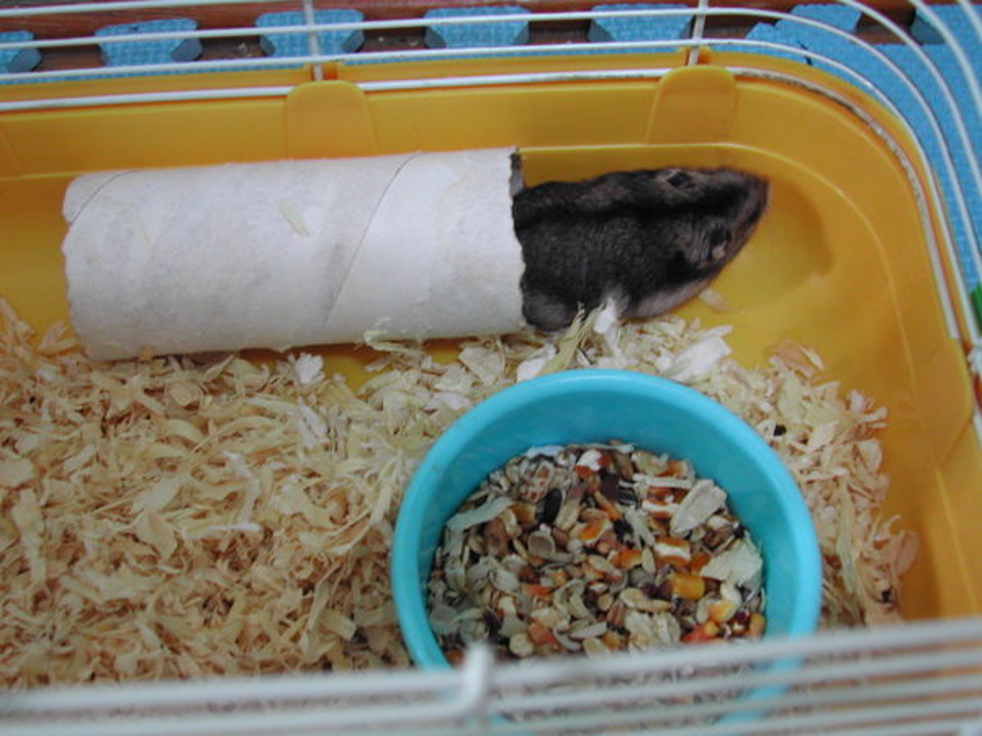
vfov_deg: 34.3
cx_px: 491
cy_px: 368
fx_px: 1191
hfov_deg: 44.8
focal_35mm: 42
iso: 100
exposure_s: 1/8.7
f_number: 2.9
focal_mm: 9
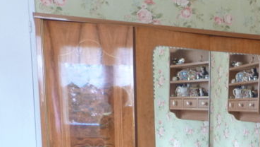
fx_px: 407
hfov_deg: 33.2
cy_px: 188
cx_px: 243
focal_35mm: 59
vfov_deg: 19.0
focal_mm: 4.5
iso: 250
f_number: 2.8
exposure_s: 1/8
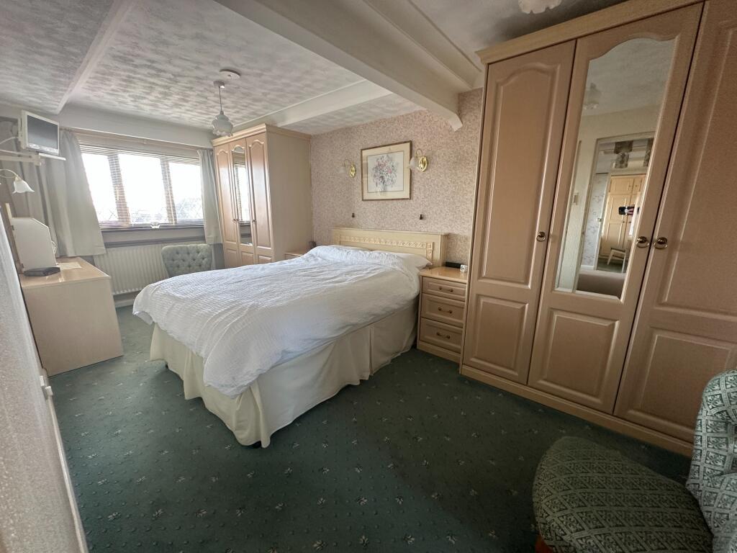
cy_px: 276
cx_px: 368
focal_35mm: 14
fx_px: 298
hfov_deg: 102.1
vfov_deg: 85.7
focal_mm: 2.22
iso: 160
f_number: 2.2
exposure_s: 1/50
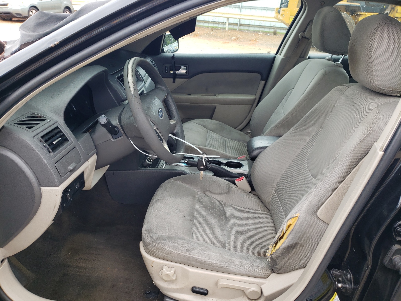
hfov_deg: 67.3
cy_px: 150
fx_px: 301
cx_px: 200
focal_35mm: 26
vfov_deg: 53.1
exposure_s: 1/208
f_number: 1.5
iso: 50
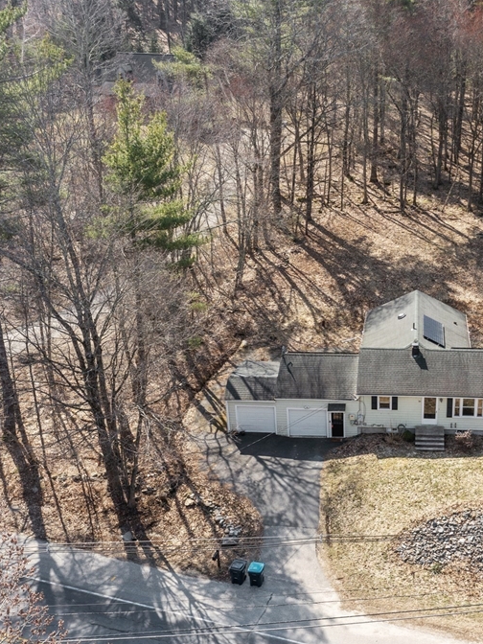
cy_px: 326
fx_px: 763
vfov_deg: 45.8
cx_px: 401
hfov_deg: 33.9
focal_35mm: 41
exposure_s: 1/240
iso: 100
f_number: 5
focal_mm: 10.26
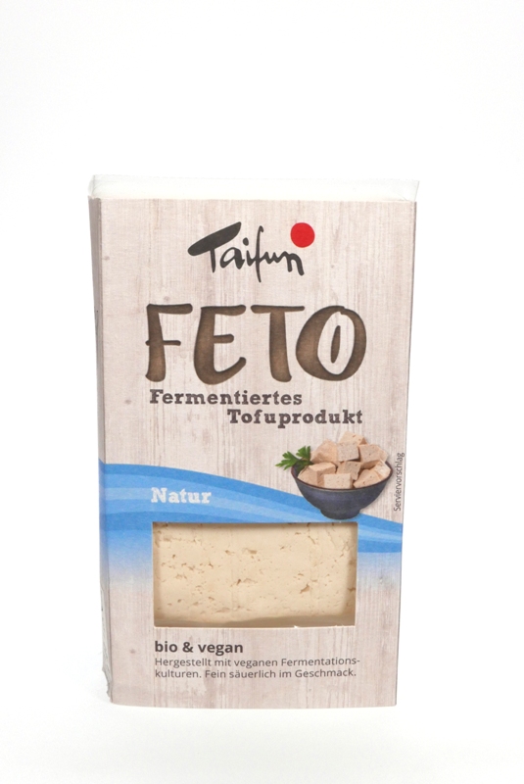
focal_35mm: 54
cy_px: 392
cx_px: 262
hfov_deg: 25.1
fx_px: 1176
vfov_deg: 36.8
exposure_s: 1/50
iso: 800
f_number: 16
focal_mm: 24.5
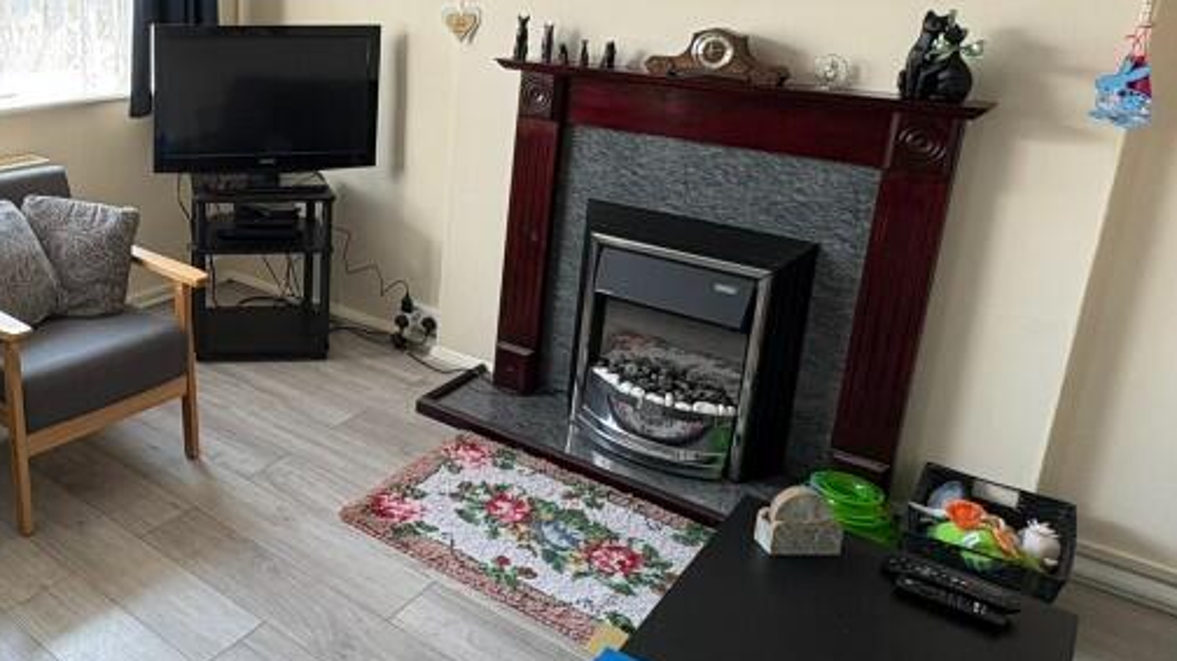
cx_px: 217
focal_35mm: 31
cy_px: 185
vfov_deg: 37.0
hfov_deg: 57.4
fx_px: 967
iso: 250
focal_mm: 2.22
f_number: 2.2
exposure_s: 1/70
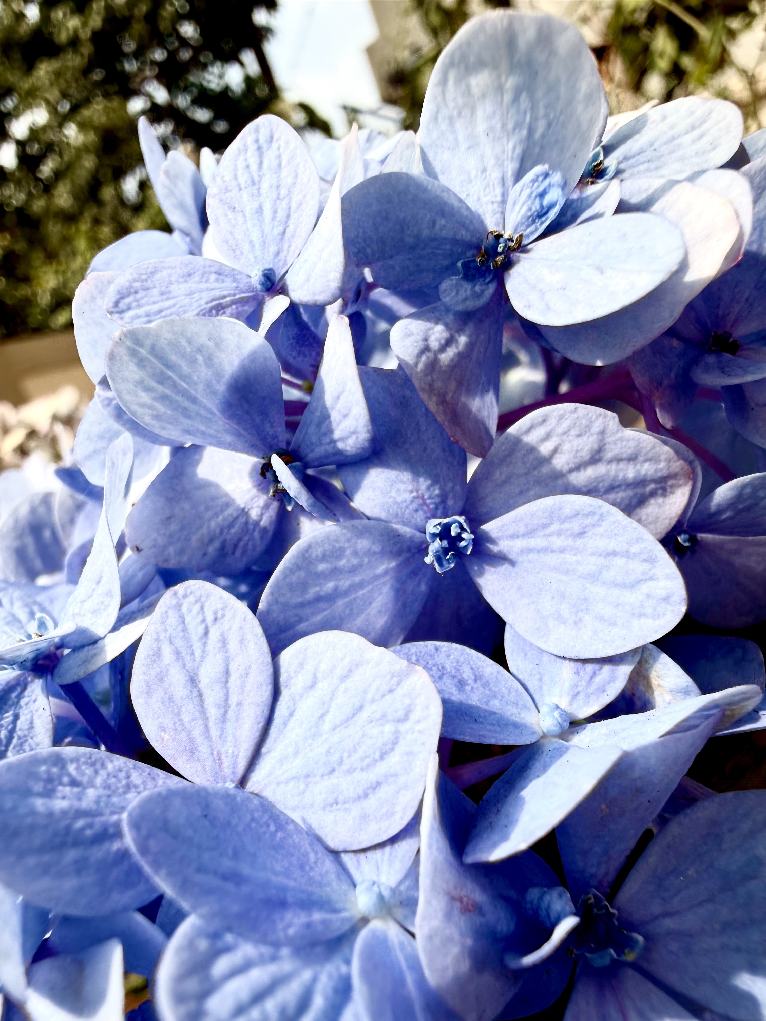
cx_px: 383
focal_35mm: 24
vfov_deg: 71.6
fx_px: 708
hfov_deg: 56.8
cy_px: 510
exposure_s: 1/1724
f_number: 2.2
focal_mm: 2.22
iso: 40
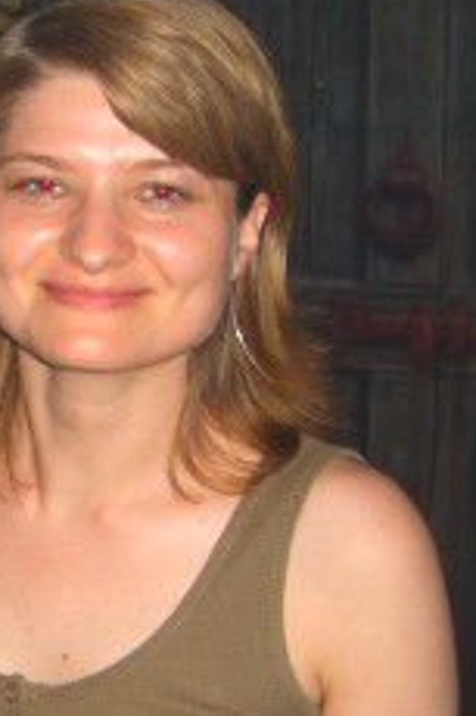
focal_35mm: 103
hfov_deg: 12.8
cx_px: -152
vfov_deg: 19.8
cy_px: 433
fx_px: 2046
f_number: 2.8
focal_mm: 7.9
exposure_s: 1/60
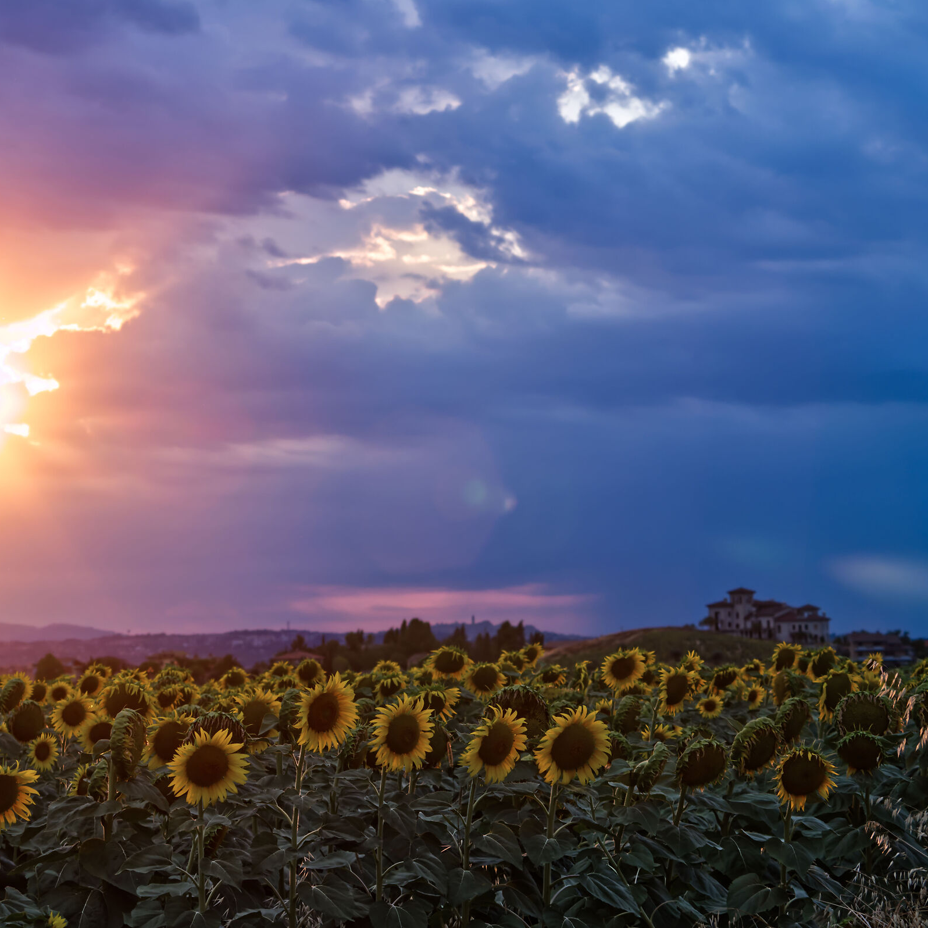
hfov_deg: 15.1
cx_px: 327
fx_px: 3488
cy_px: 464
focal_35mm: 115
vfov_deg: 15.2
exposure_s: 1/250
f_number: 8
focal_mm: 90
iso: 500
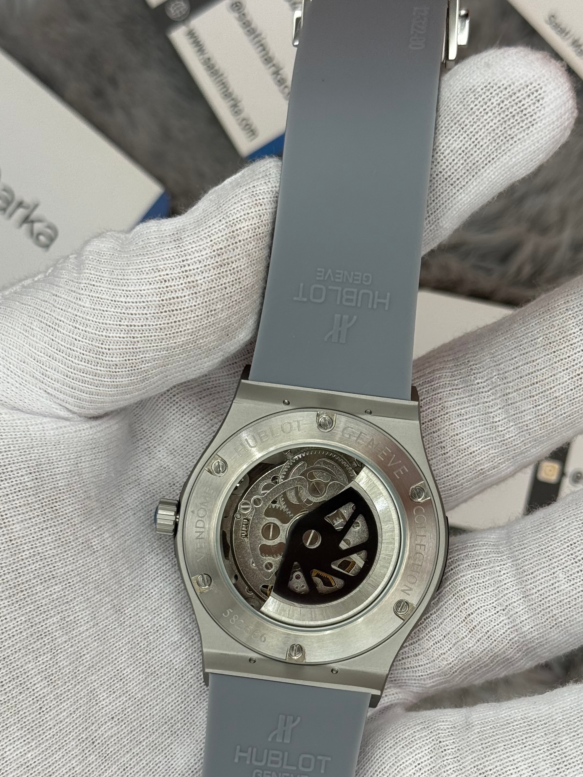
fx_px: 1549
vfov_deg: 28.0
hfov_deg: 21.3
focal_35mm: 69
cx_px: 305
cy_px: 518
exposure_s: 1/951
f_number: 1.78
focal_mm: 6.76
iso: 64
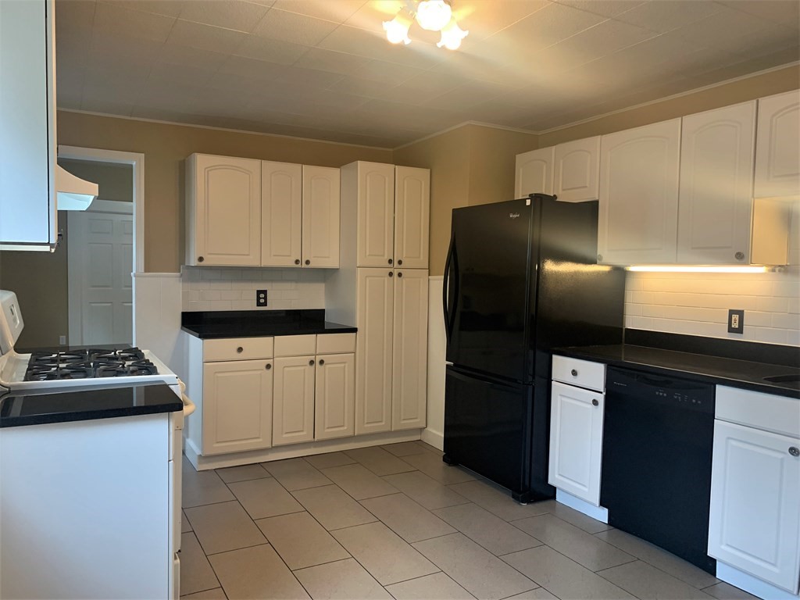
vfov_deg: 53.1
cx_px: 400
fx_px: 601
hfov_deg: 67.3
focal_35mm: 26
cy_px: 300
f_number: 1.8
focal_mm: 4.25
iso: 100
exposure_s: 1/60
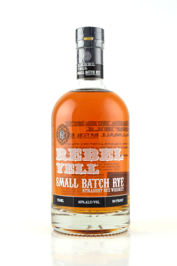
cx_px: 88
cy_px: 133
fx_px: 442
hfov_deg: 22.6
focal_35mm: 60
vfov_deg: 33.4
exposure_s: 1/50
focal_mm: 40
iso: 100
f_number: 8
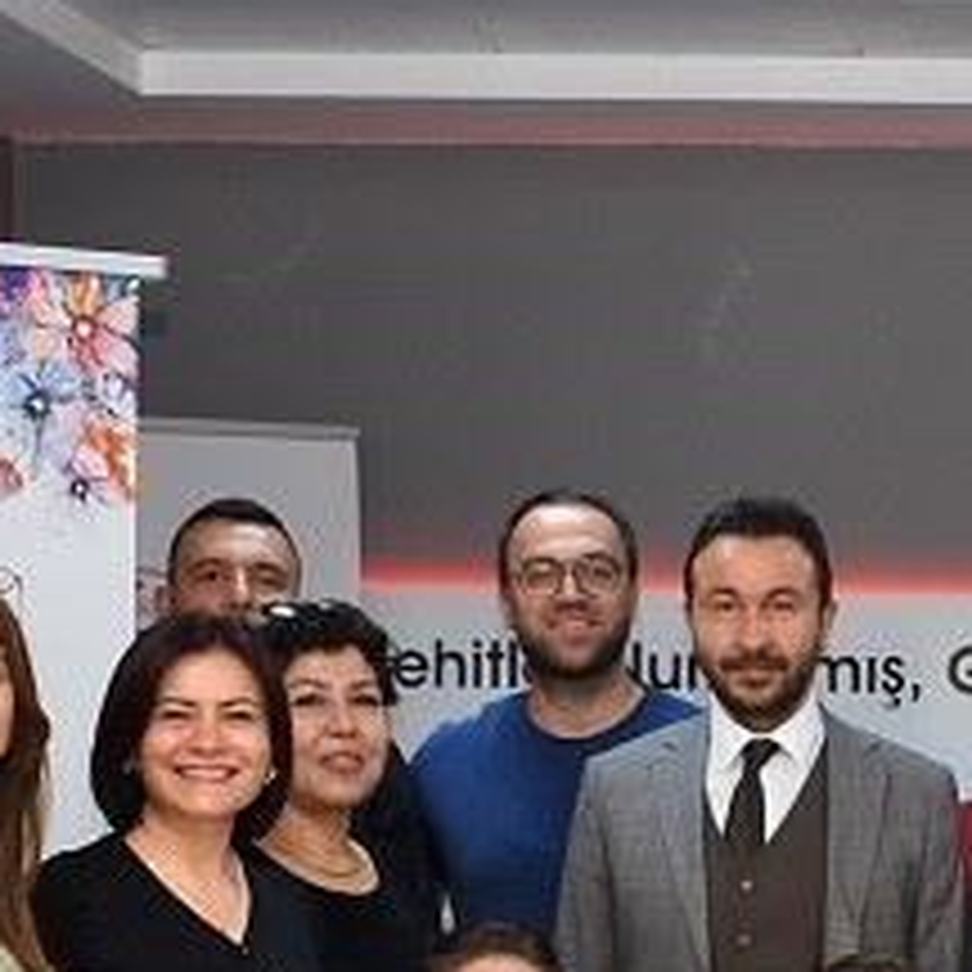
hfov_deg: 12.3
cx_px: 1192
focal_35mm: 138
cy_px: 1008
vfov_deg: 12.5
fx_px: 4384
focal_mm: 26
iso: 450
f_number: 4
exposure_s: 1/60
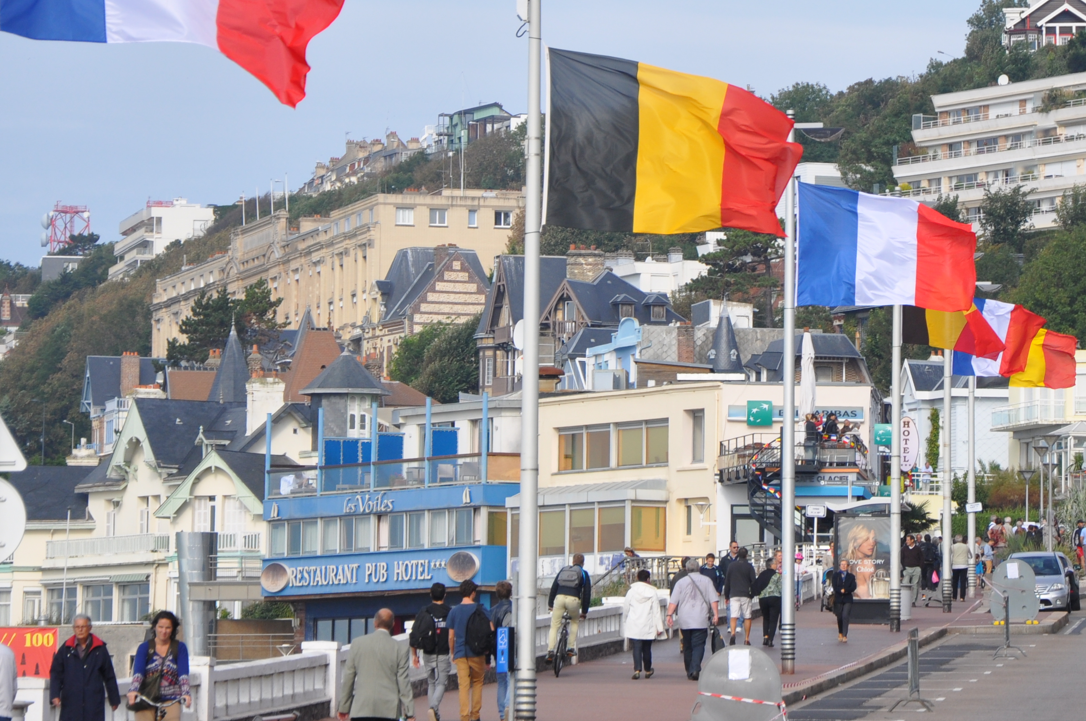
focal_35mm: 245
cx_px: 768
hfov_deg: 8.4
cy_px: 165
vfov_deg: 5.6
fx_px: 7382
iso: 250
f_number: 7.1
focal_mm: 92
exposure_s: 1/800
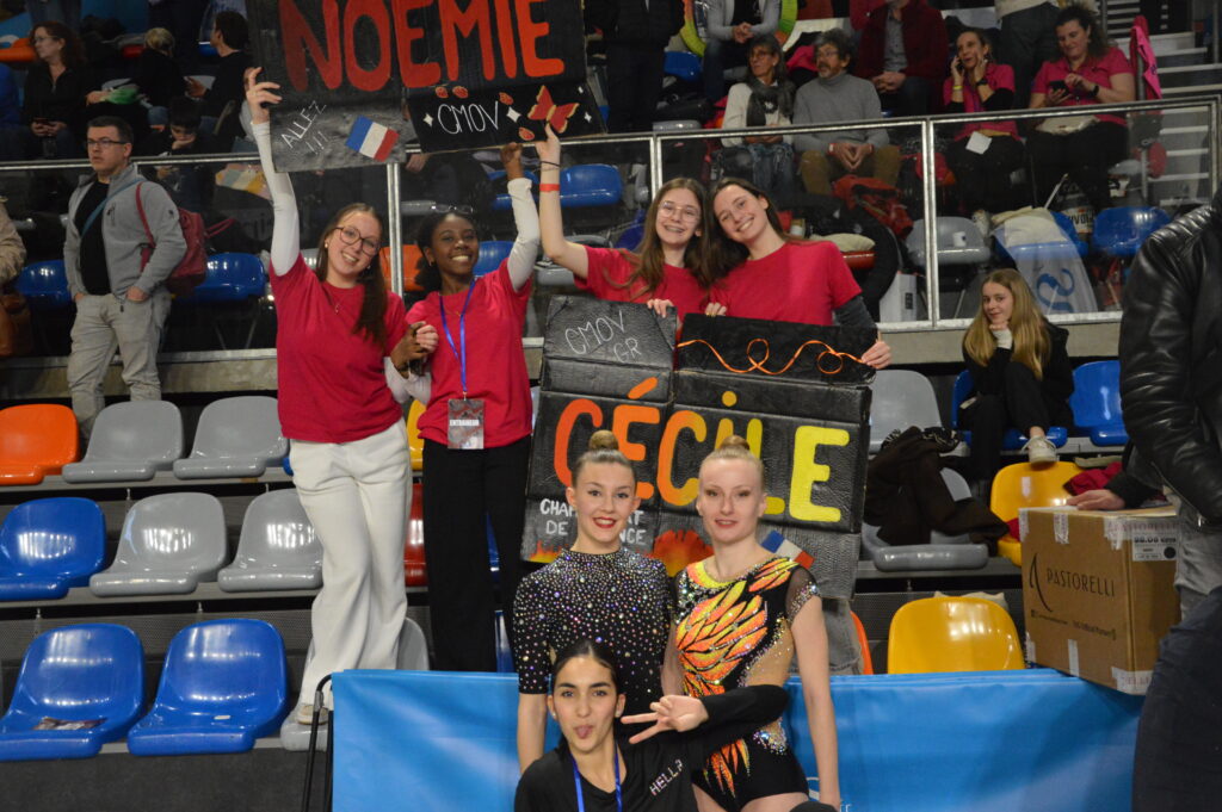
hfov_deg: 43.6
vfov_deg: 29.8
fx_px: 1526
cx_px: 611
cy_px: 406
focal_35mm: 45
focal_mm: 30
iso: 3200
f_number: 4.2
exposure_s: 1/160
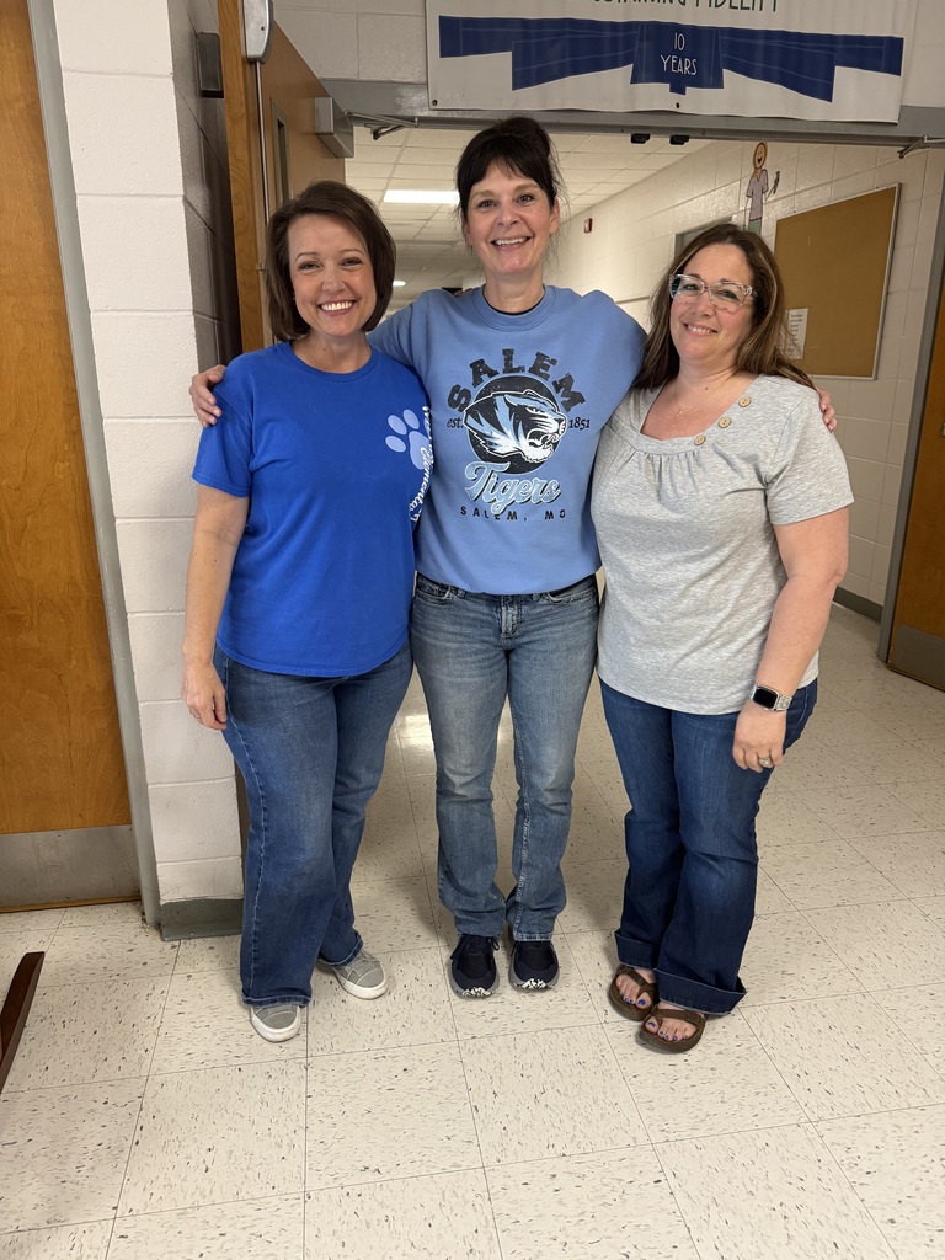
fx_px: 874
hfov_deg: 56.8
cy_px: 630
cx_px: 472
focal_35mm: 24
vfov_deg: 71.6
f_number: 1.78
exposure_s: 1/60
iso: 320
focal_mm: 6.76
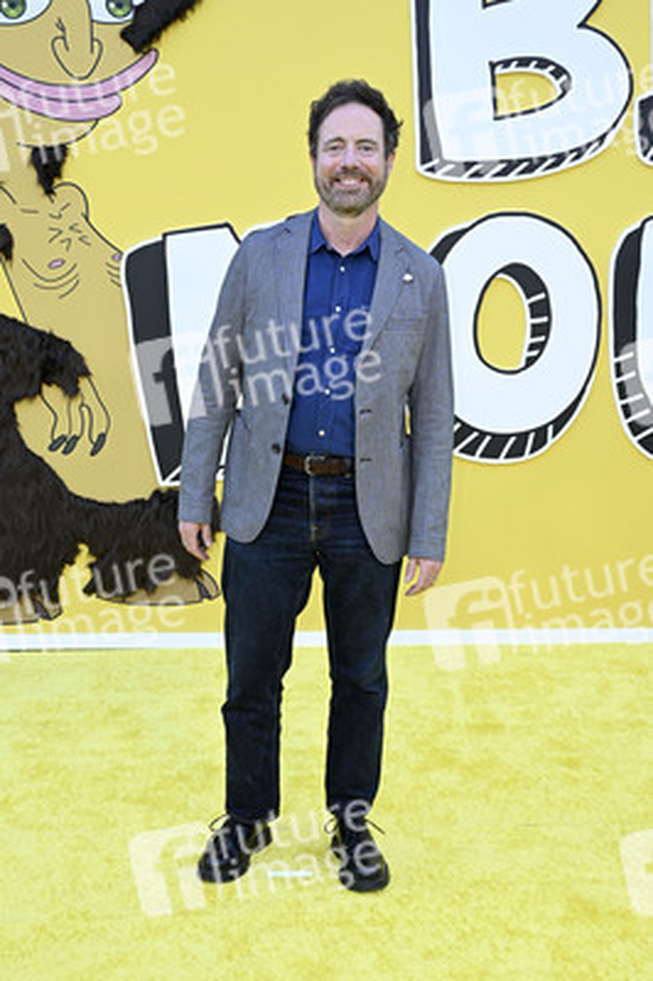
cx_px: 326
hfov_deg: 33.3
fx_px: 1090
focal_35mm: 40
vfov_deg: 48.5
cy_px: 490
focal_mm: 40
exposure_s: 1/200
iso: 800
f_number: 6.3
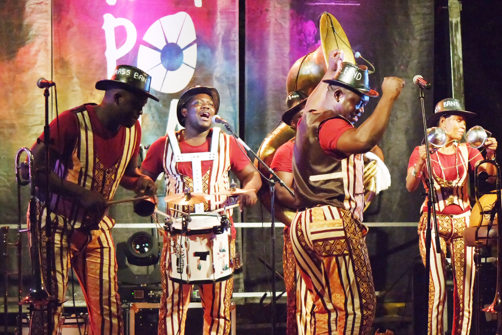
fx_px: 1603
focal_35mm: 115
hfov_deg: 17.8
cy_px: 168
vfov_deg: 11.9
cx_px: 251
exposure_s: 1/250
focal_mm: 75
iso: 12800
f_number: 4.5
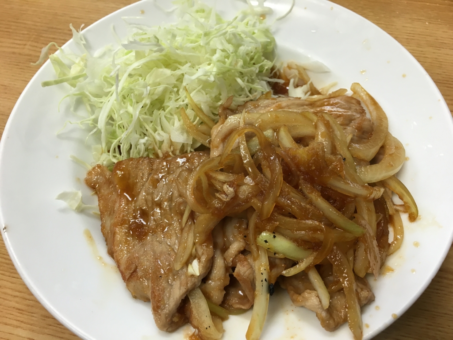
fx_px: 380
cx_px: 226
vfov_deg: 48.2
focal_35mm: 29
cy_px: 170
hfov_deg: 61.7
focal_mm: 4.15
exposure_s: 1/33
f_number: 2.2
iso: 80
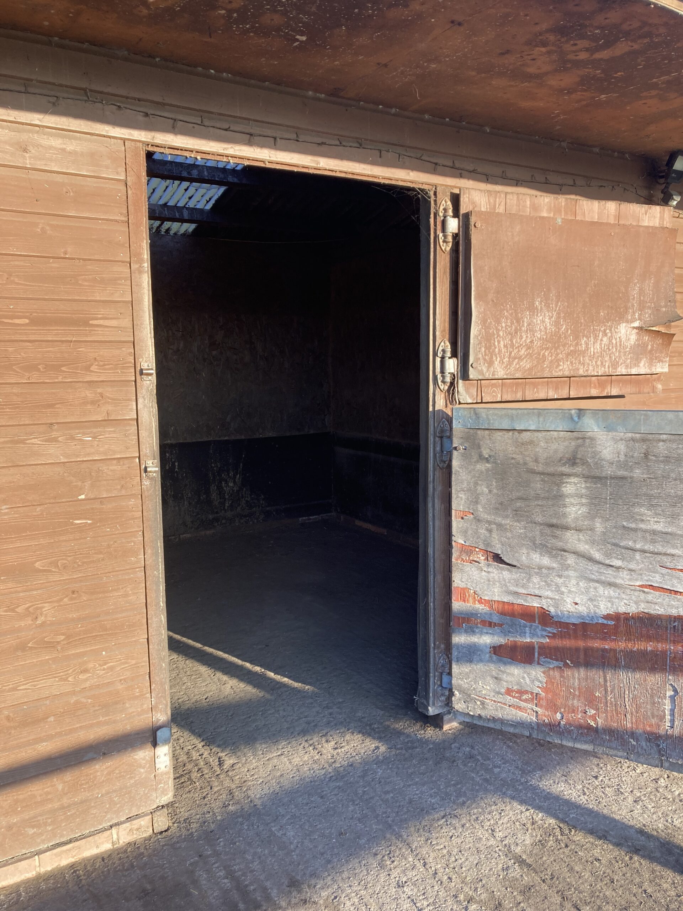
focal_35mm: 28
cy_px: 456
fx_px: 737
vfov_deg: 63.4
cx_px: 342
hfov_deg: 49.7
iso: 20
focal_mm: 3.99
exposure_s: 1/193
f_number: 1.8
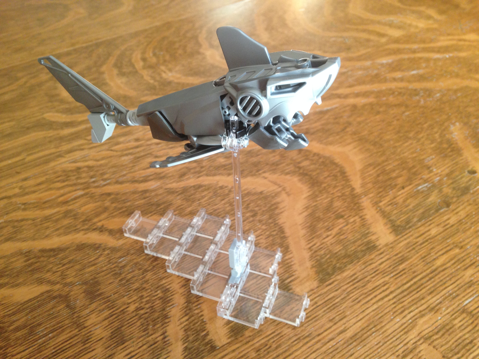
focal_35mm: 33
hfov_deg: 55.4
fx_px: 457
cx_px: 240
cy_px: 180
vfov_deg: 42.9
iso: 80
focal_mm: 4.12
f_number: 2.4
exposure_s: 1/20
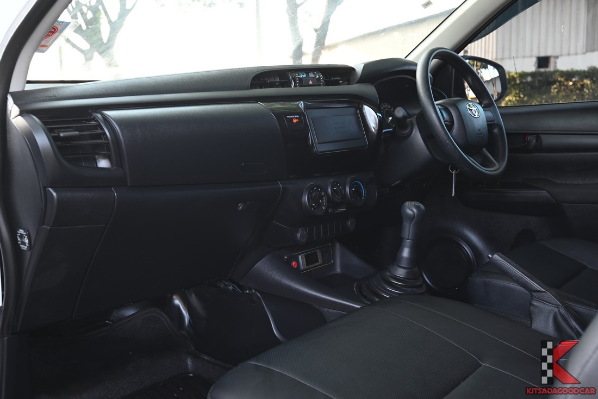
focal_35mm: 38
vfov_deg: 35.1
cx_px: 299
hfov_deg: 50.7
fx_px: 631
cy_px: 200
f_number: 6.3
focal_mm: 38
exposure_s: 1/30
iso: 640
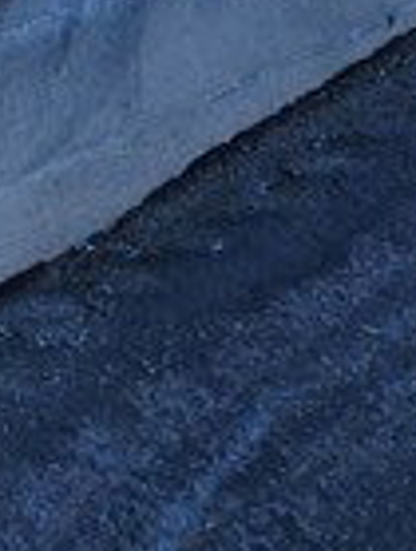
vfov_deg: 9.4
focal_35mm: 169
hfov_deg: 8.5
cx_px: -349
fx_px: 2696
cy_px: -1070
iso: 25
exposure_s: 1/1084
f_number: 1.8
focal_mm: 5.54
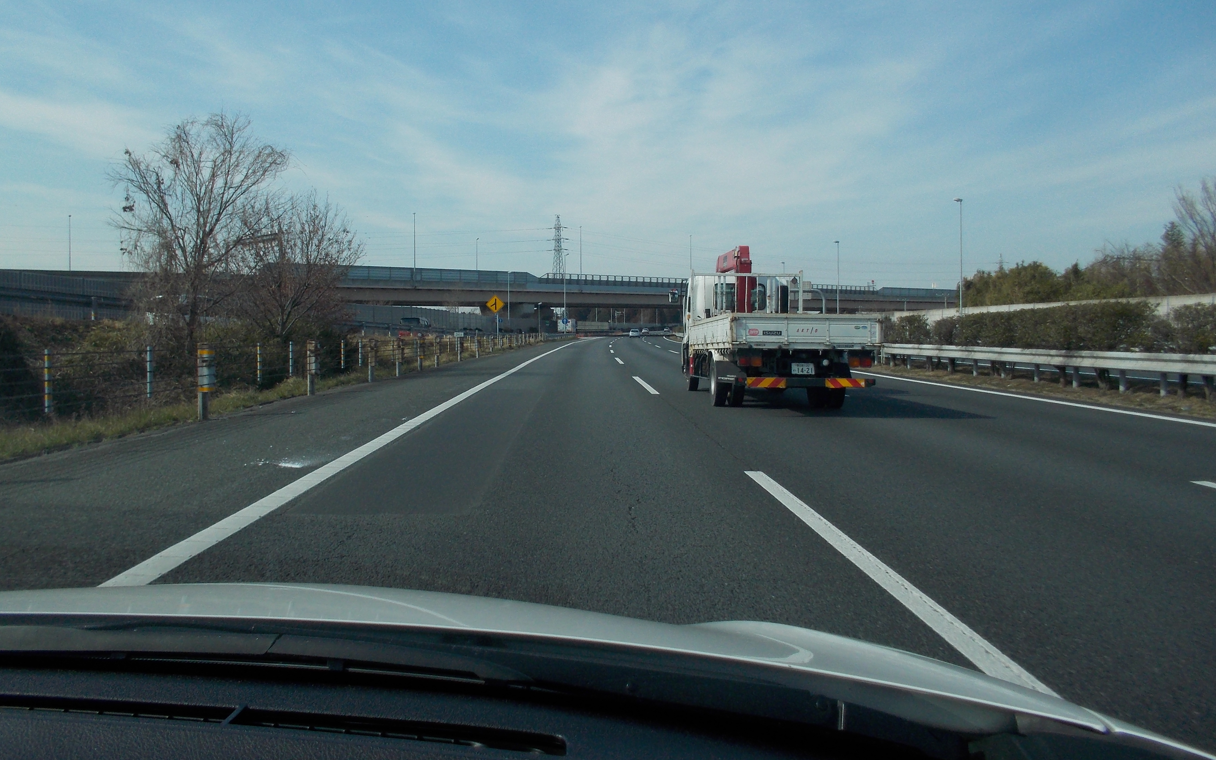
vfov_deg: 40.5
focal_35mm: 31
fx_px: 1027
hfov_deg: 61.2
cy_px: 321
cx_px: 606
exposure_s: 1/1000
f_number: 3.3
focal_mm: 4.1
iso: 80
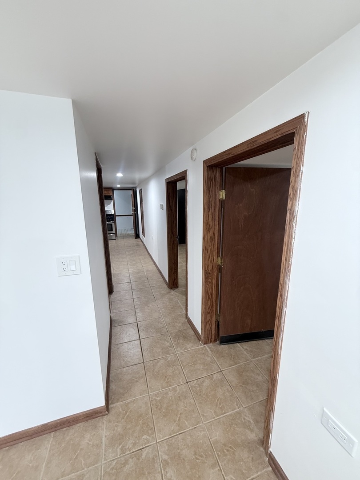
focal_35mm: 14
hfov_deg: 85.7
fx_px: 194
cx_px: 180
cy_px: 240
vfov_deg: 102.1
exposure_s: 1/60
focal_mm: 2.22
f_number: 2.2
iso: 320
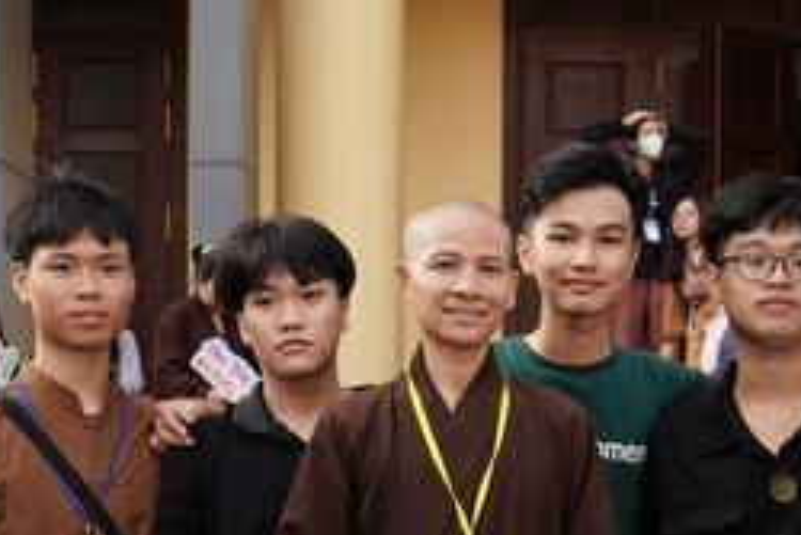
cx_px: 535
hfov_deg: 18.7
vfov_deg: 12.2
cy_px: 690
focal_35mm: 109
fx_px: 2427
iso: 400
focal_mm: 42
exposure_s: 1/250
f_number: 6.3
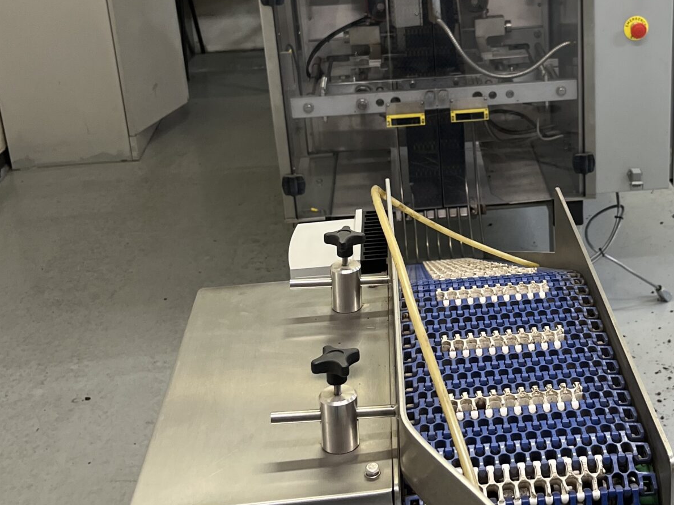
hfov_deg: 33.6
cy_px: 156
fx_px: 1090
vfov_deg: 25.9
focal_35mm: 56
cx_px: 514
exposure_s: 1/100
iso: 125
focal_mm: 5.1
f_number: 1.6
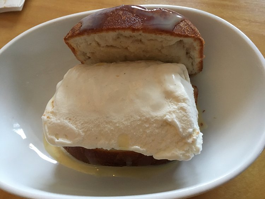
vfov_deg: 48.3
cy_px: 100
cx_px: 132
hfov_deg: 61.6
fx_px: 222
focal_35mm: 29
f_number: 2.2
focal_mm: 4.15
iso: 200
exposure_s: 1/17
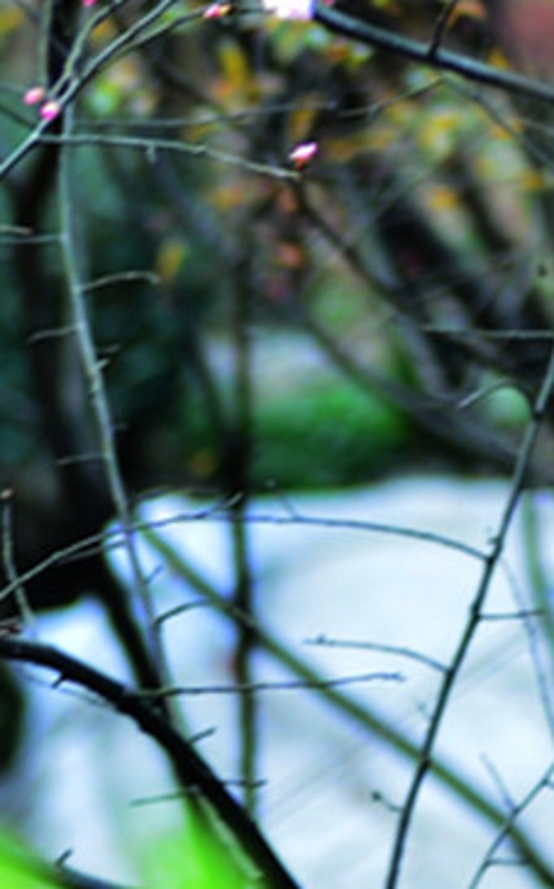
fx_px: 13791
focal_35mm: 570
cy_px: -473
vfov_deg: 3.7
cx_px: -337
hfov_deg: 2.3
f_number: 3.2
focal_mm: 100
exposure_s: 1/125
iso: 400
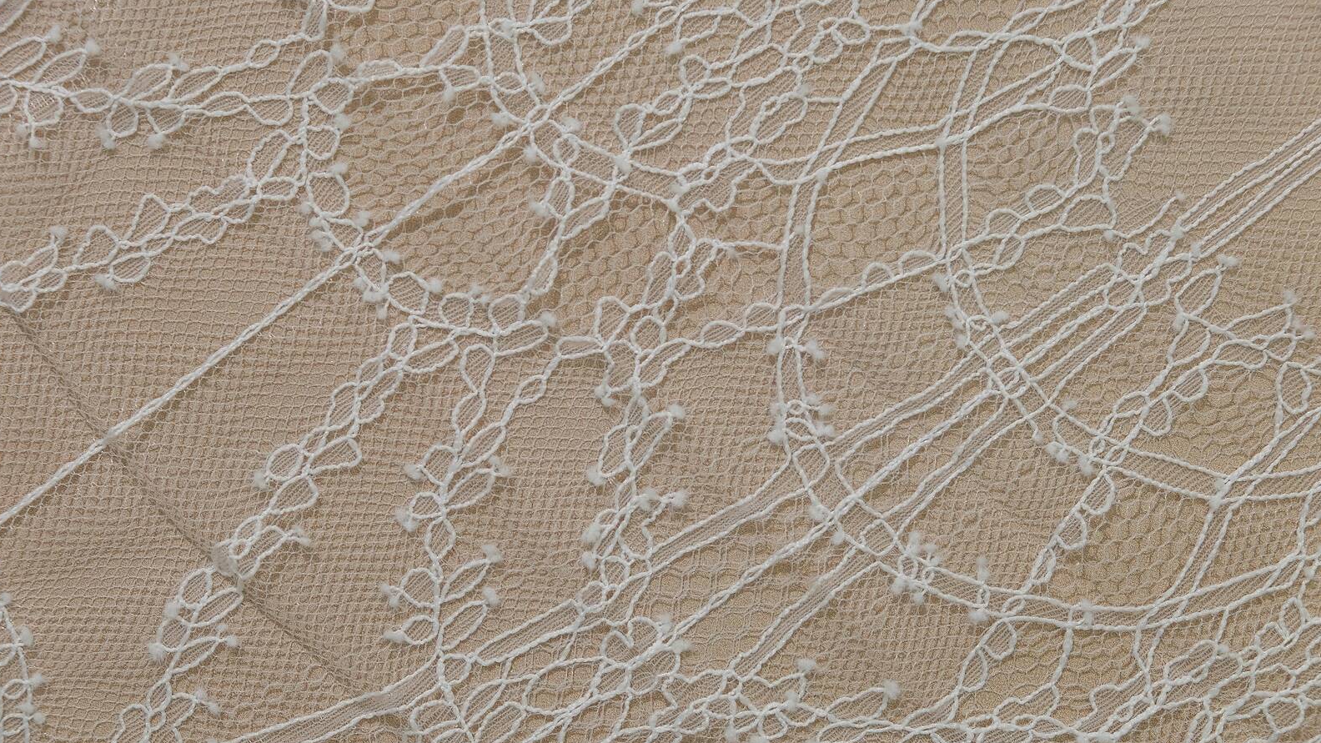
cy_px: 363
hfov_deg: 29.0
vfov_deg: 16.5
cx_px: 655
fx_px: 2557
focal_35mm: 73
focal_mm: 46.3
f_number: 4
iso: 200
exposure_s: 1/75
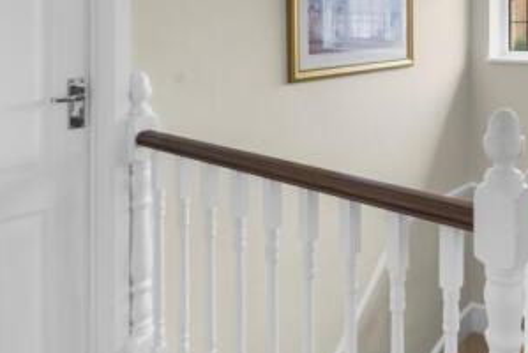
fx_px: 530
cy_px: 45
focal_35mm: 36
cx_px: 419
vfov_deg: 35.0
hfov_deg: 49.9
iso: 320
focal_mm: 16.5
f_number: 8
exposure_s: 1/3
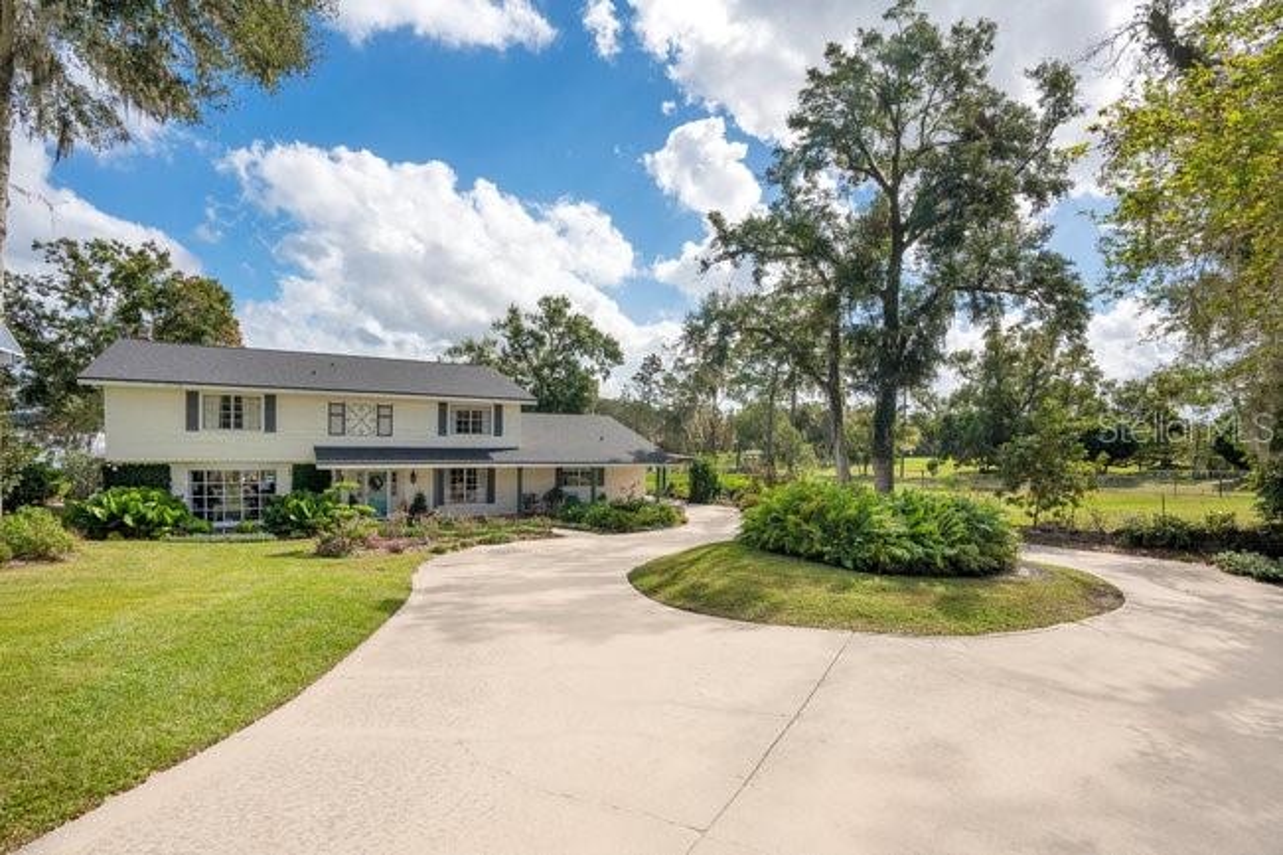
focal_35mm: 16
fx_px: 570
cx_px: 642
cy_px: 428
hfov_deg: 96.8
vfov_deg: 73.7
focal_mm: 16
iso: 100
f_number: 10
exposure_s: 1/200
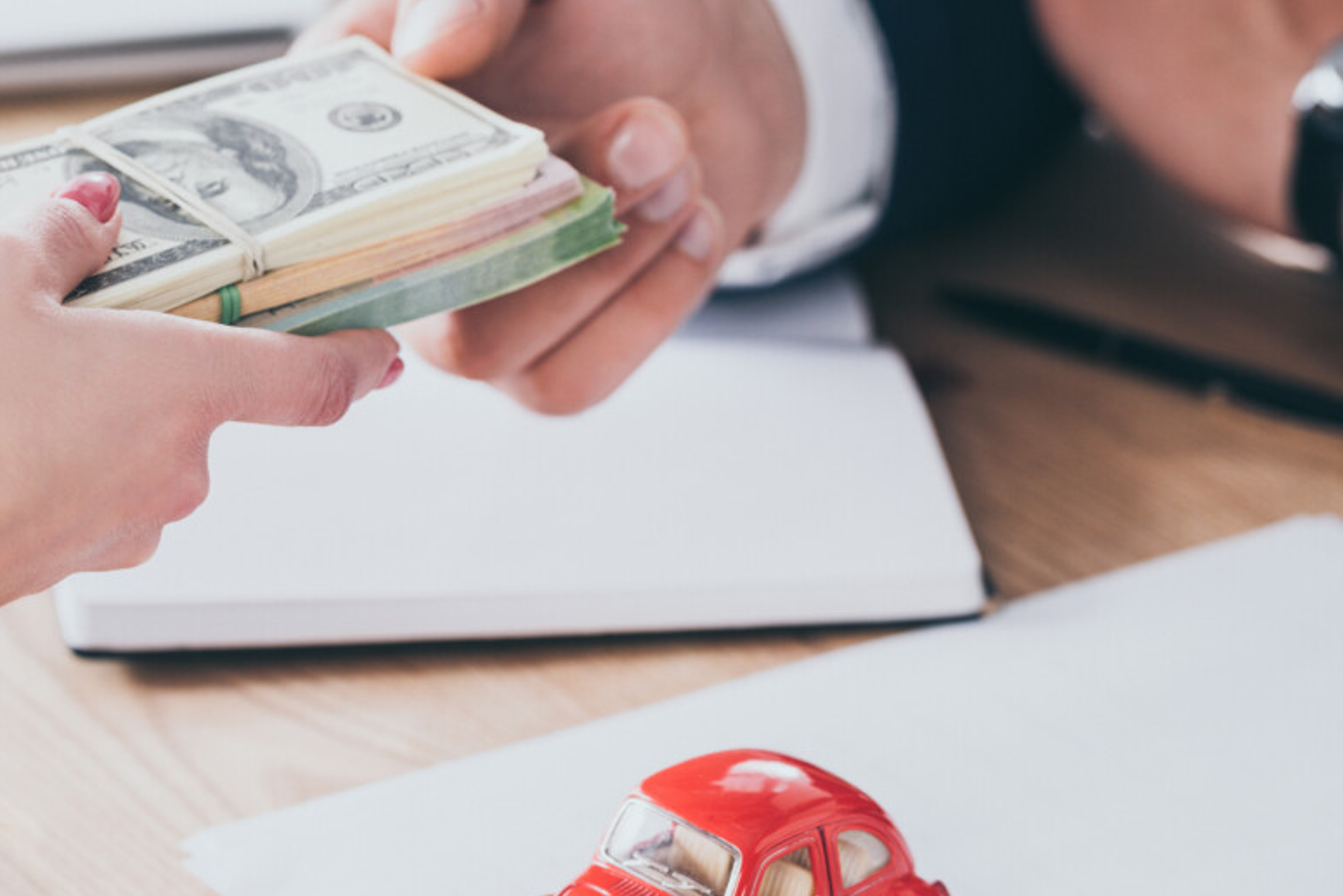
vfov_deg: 6.6
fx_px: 7798
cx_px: 369
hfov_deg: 9.8
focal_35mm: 209
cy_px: 512
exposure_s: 1/200
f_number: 5.6
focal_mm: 135
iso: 320
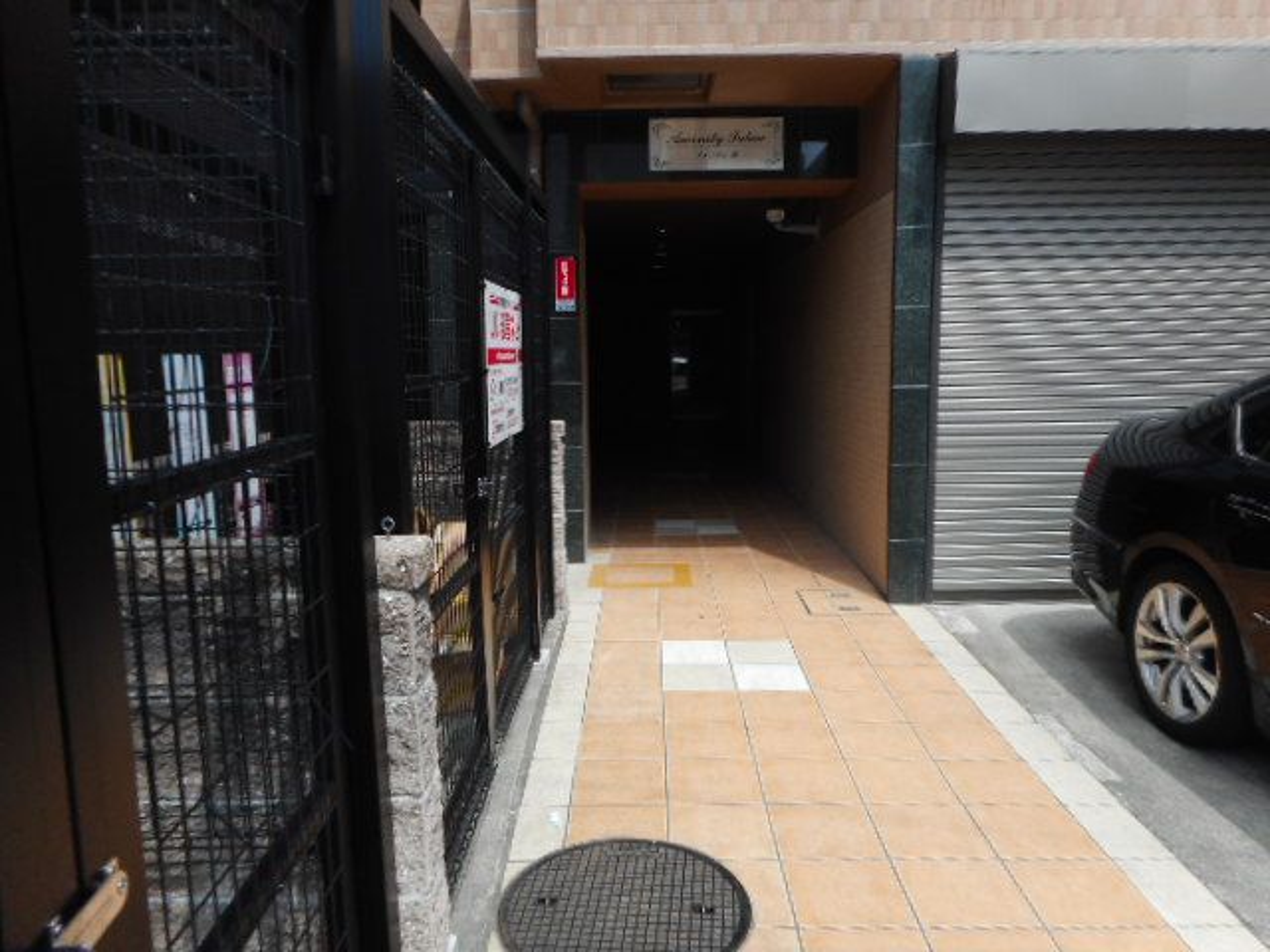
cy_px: 476
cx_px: 635
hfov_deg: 69.4
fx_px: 917
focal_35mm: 25
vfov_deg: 54.9
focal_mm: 4.5
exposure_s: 1/400
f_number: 3.7
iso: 80
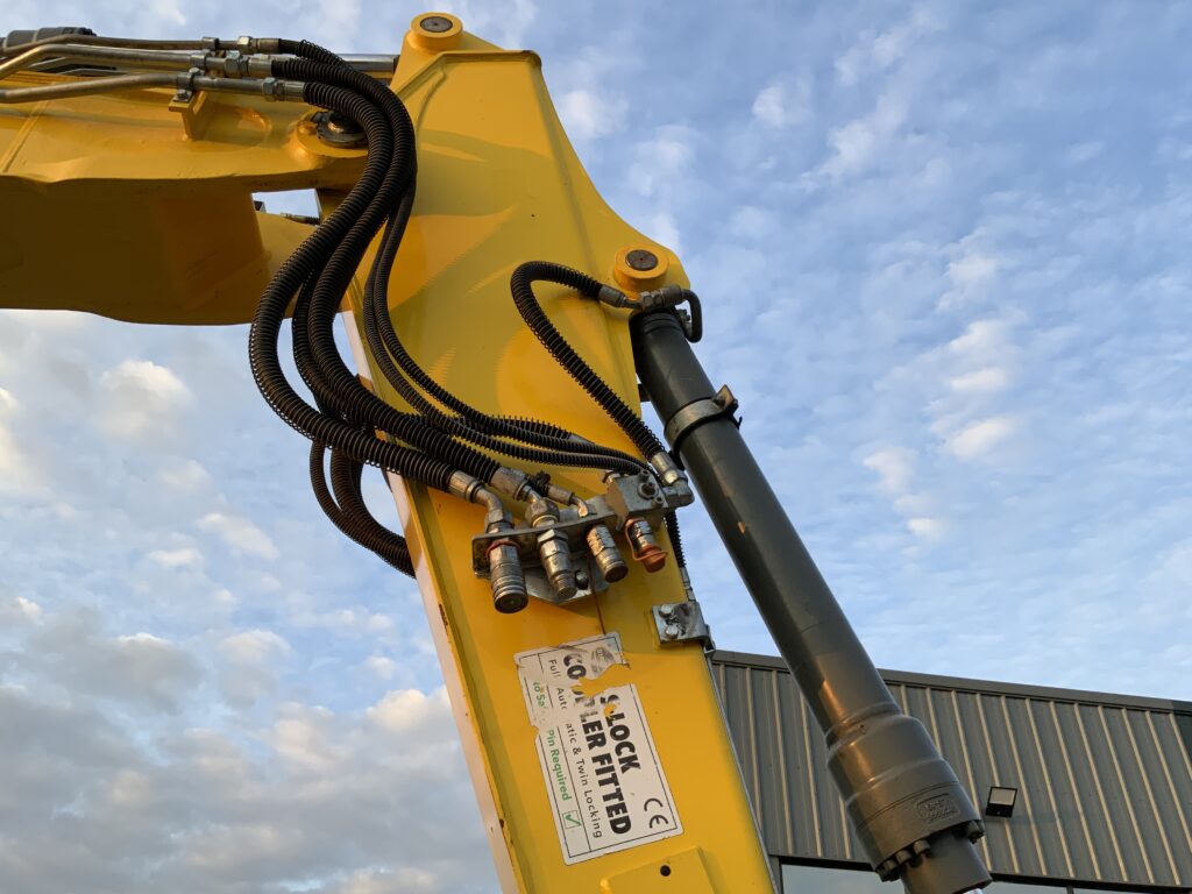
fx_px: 999
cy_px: 447
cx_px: 596
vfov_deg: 48.2
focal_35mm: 29
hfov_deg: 61.7
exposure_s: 1/246
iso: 16
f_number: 1.8
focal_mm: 3
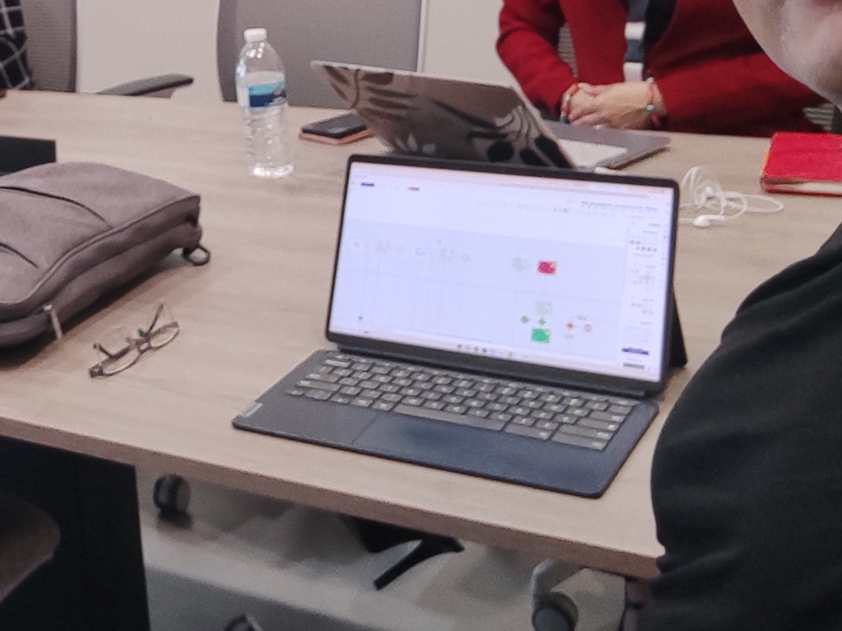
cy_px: -91
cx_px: -34
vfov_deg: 27.7
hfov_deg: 35.7
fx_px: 1143
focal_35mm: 47
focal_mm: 3.49
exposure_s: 1/30
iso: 89
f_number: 2.45
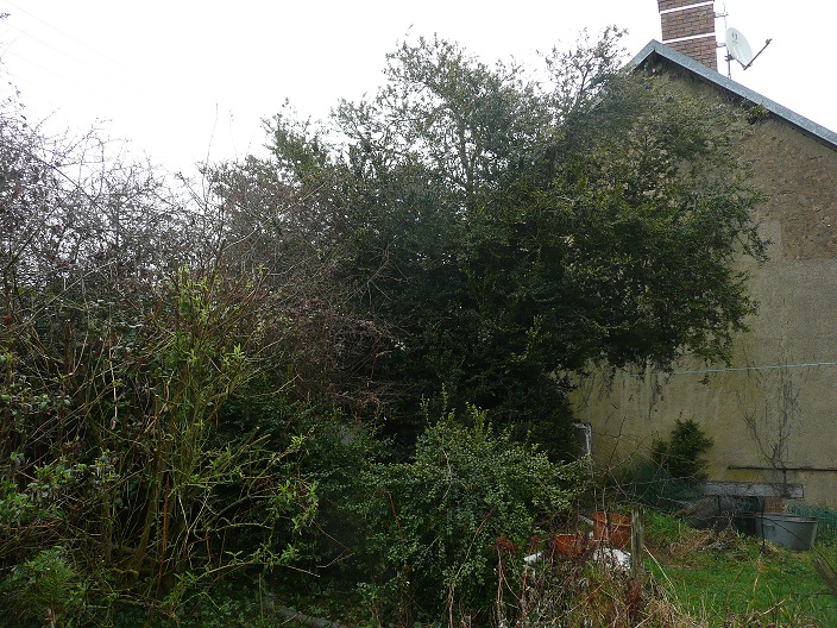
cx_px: 418
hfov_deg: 63.4
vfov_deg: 49.7
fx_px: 677
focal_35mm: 28
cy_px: 314
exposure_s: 1/160
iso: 100
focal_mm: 4.6
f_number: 3.3
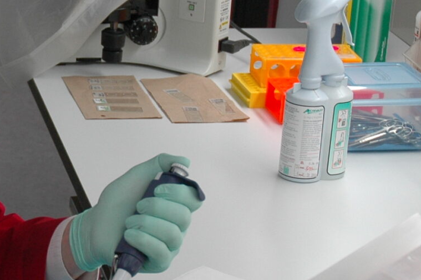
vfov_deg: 10.0
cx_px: -60
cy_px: 153
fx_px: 1596
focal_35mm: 137
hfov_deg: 14.6
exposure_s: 1/60
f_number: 4
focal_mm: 27
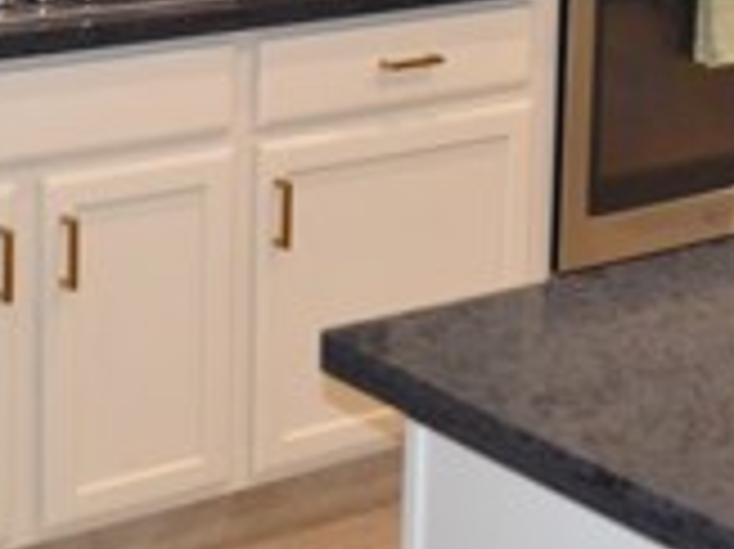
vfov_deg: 13.6
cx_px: 509
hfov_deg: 19.2
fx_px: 2161
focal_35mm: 102
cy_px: -290
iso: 720
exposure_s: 1/60
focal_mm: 18
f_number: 3.5
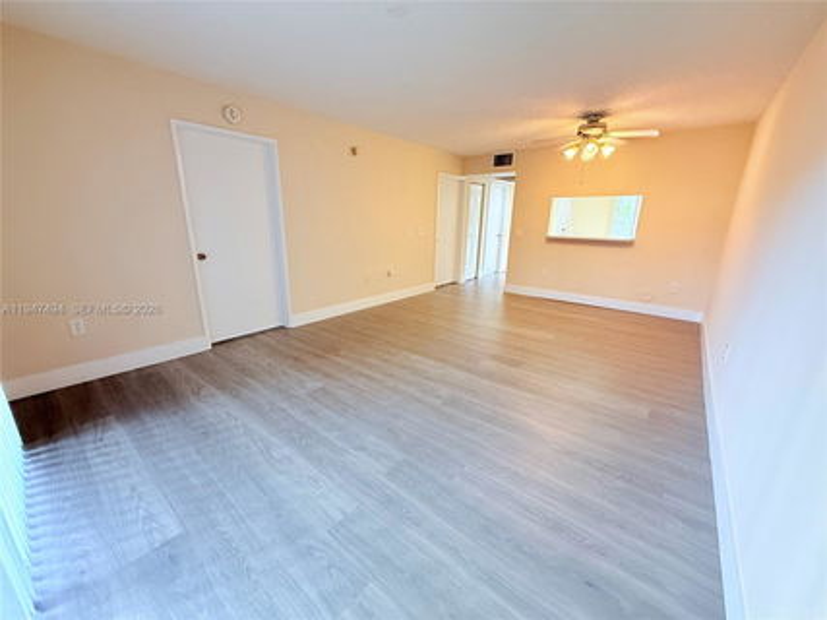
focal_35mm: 14
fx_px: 334
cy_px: 310
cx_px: 414
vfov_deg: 85.6
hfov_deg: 102.1
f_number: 2.2
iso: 400
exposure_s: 1/60
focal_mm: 2.22
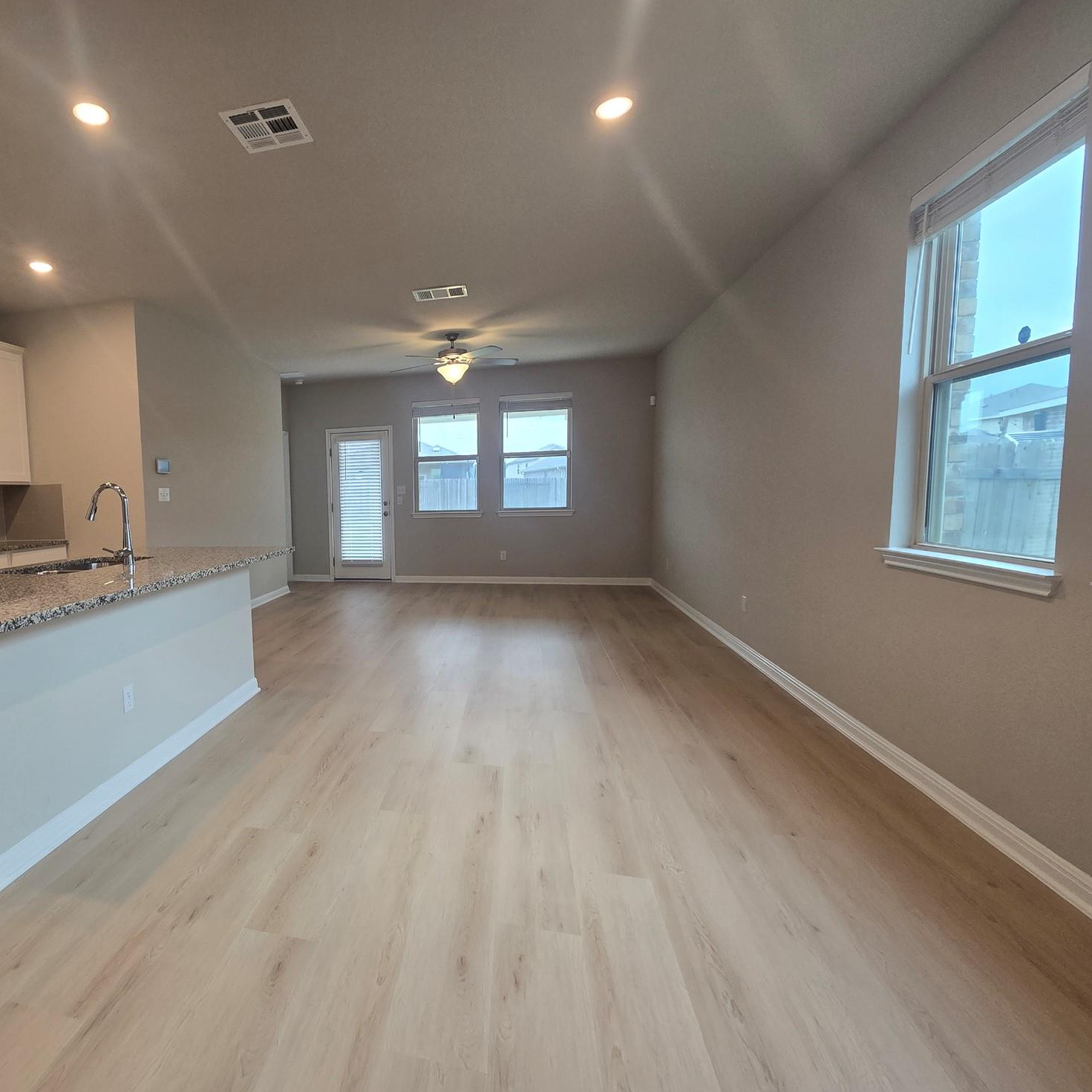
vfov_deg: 87.4
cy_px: 561
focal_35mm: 16
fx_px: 571
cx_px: 339
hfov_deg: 83.5
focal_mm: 2.2
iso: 64
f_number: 2.2
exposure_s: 1/60
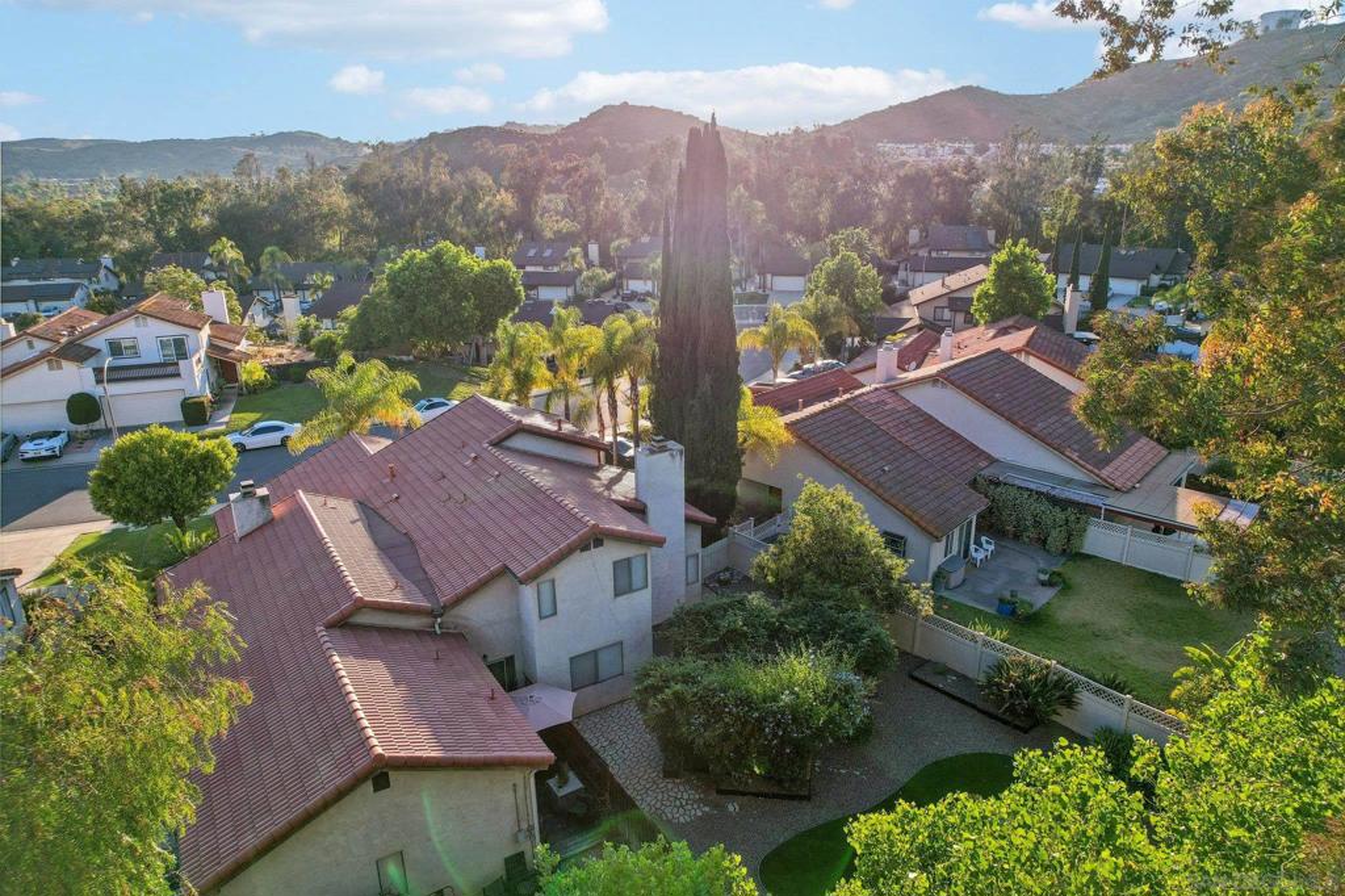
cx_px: 672
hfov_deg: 78.6
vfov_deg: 57.2
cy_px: 448
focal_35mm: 22
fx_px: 822
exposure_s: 1/730
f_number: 2.8
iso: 100
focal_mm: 8.4
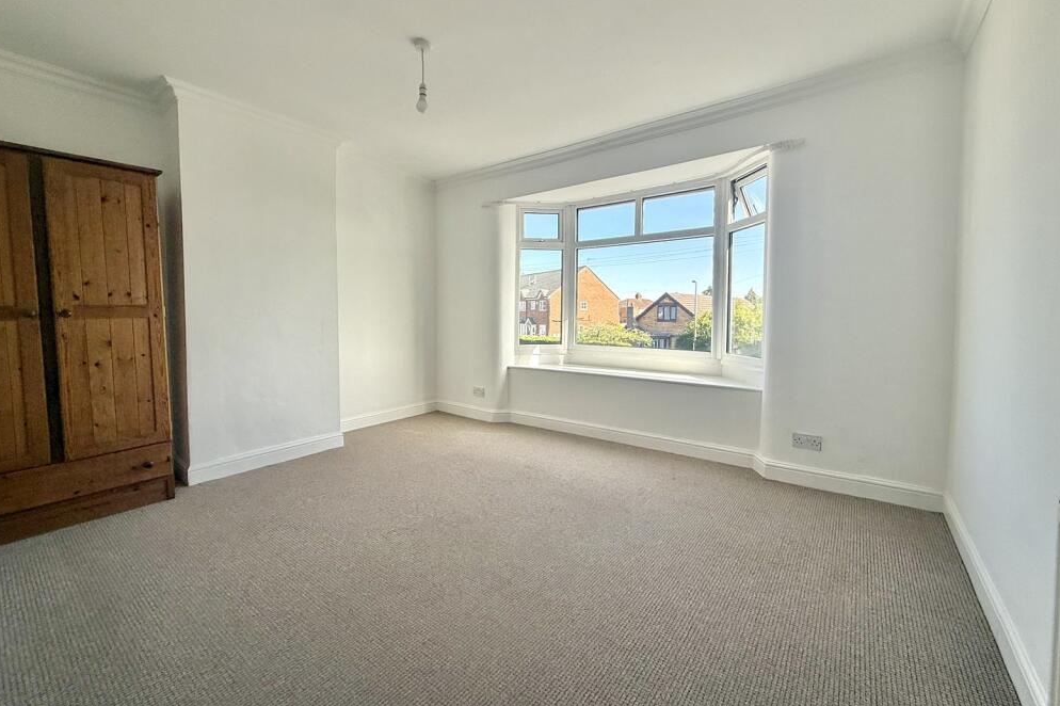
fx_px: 441
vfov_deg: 77.2
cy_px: 333
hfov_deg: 100.4
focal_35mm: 15
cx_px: 533
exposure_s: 1/613
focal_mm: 2.22
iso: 50
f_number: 2.2
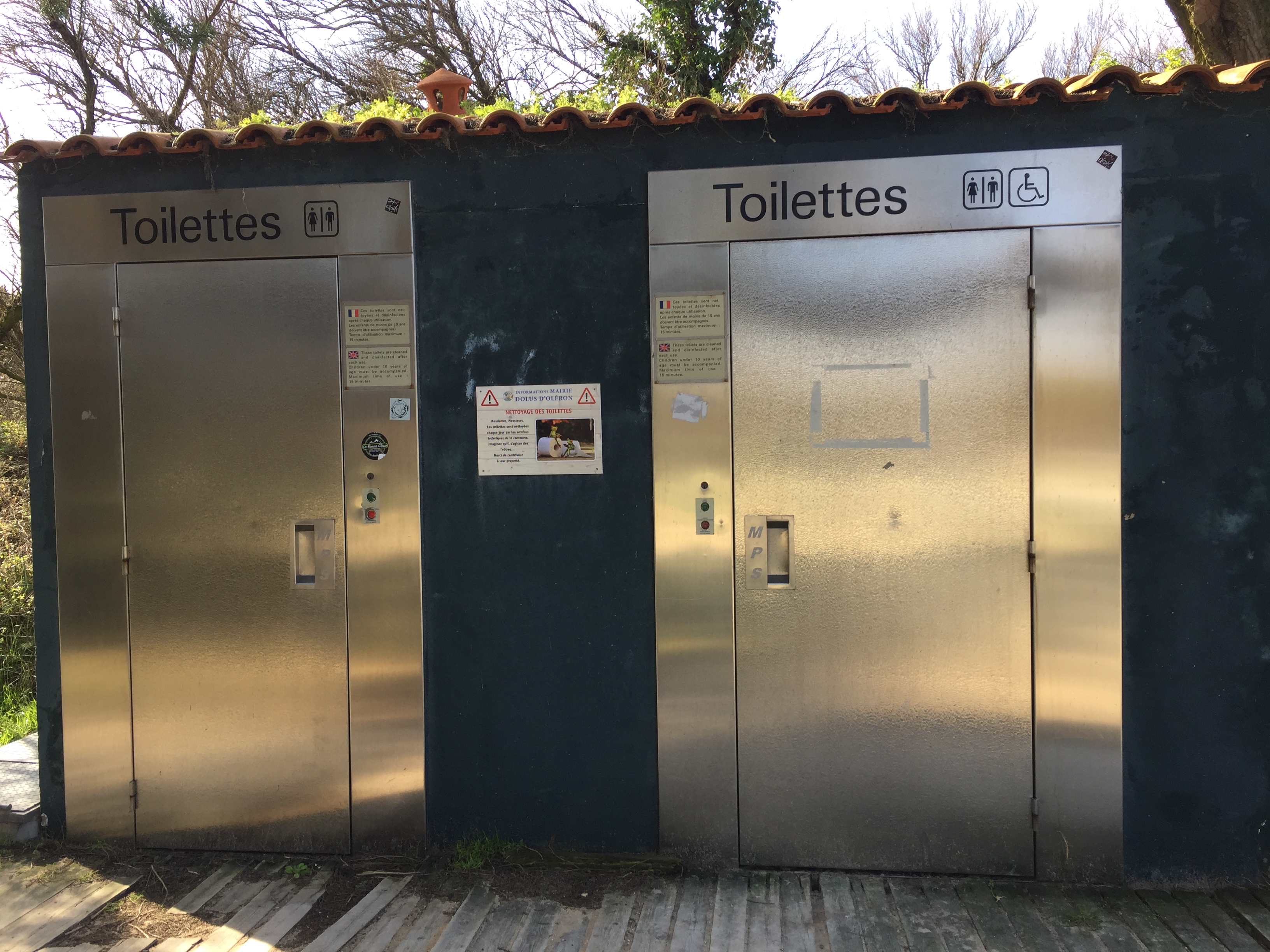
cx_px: 635
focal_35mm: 29
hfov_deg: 61.7
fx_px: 1064
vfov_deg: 48.2
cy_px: 476
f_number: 2.2
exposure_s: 1/319
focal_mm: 4.15
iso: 32
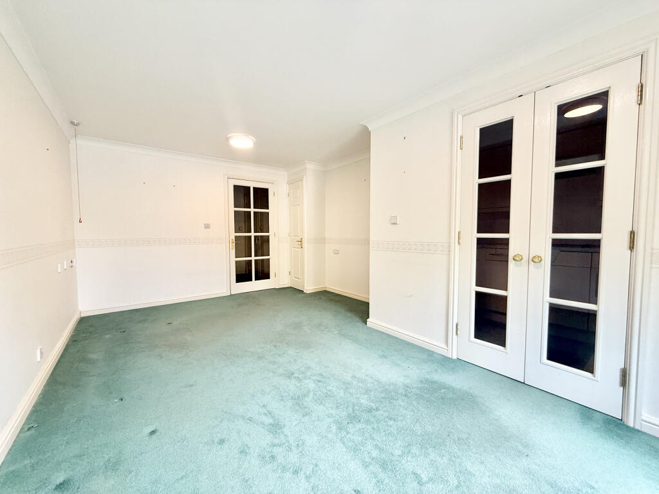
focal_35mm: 14
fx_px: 267
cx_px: 330
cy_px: 247
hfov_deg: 102.1
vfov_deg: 85.7
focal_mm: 2.22
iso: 250
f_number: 2.2
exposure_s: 1/99
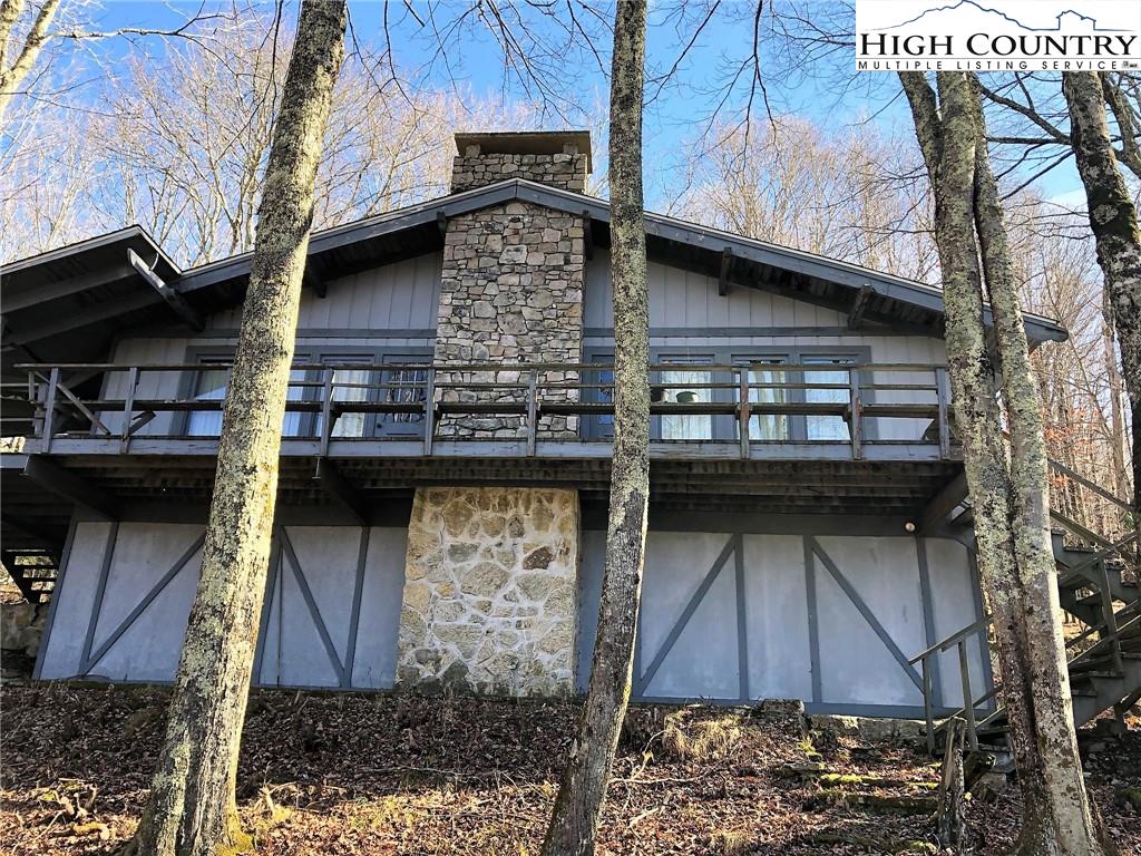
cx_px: 570
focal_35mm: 28
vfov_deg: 49.7
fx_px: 923
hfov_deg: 63.4
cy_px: 428
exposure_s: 1/227
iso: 20
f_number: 1.8
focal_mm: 3.99
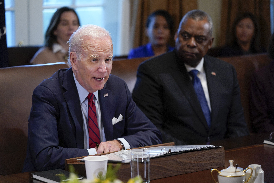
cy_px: 92
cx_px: 137
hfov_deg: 17.8
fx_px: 875
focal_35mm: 115
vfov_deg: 11.9
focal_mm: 115
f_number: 2.8
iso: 1600
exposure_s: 1/250
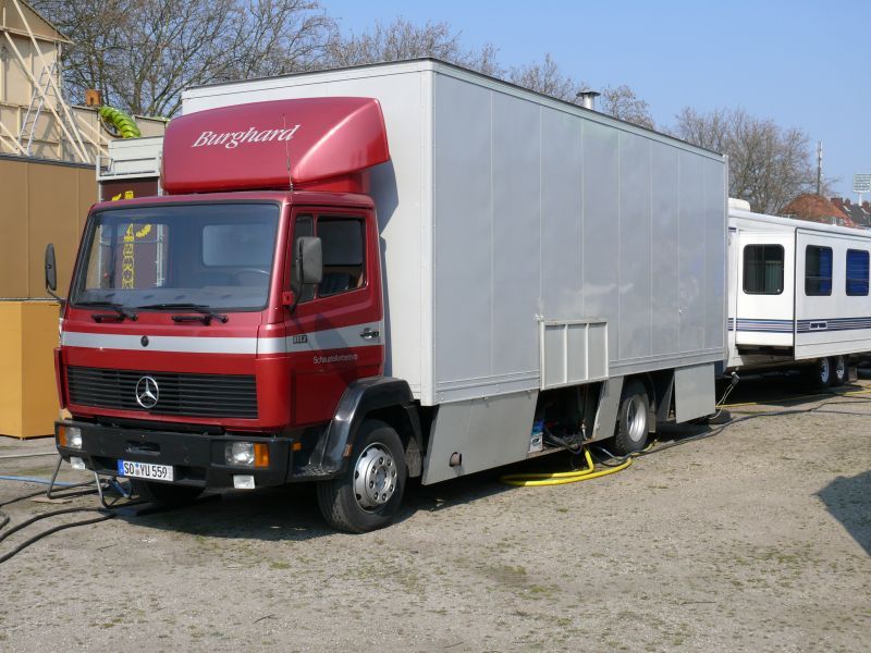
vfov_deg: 30.9
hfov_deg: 40.4
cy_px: 326
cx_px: 436
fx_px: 1183
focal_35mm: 47
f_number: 4.5
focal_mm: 9.9
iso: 100
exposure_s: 1/800
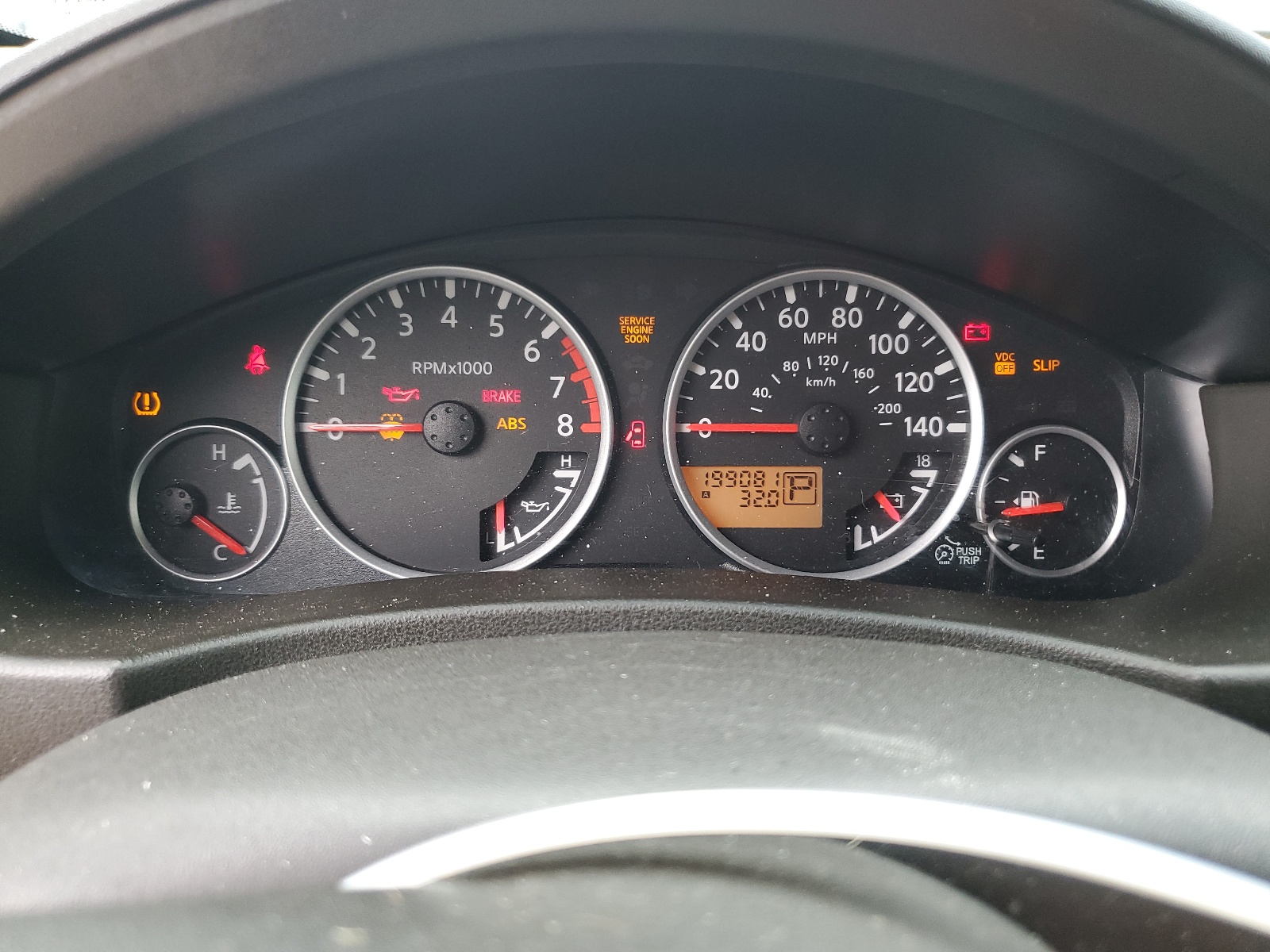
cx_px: 635
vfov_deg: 53.1
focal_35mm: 26
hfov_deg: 67.3
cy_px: 476
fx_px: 954
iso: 90
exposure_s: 1/120
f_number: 1.5
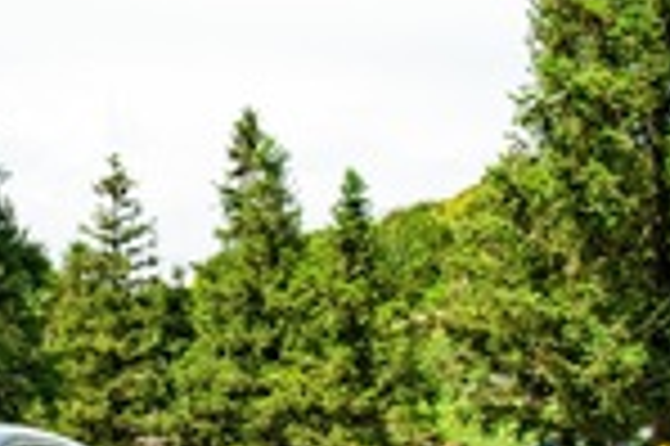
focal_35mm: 103
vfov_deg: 13.2
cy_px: 349
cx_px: -13
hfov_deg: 19.2
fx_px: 1915
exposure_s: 1/1000
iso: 640
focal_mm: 24
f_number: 9
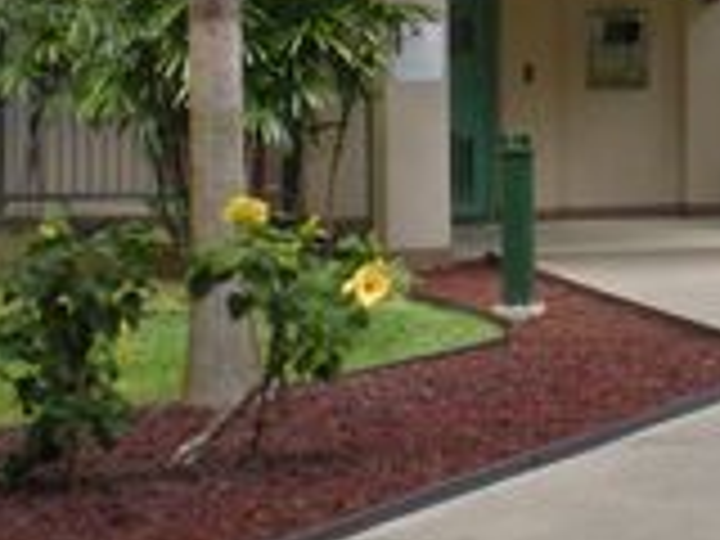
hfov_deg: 16.3
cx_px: 666
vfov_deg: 12.3
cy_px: -16
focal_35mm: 119
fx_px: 2475
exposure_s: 1/178
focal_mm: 6.3
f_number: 3.1
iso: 89
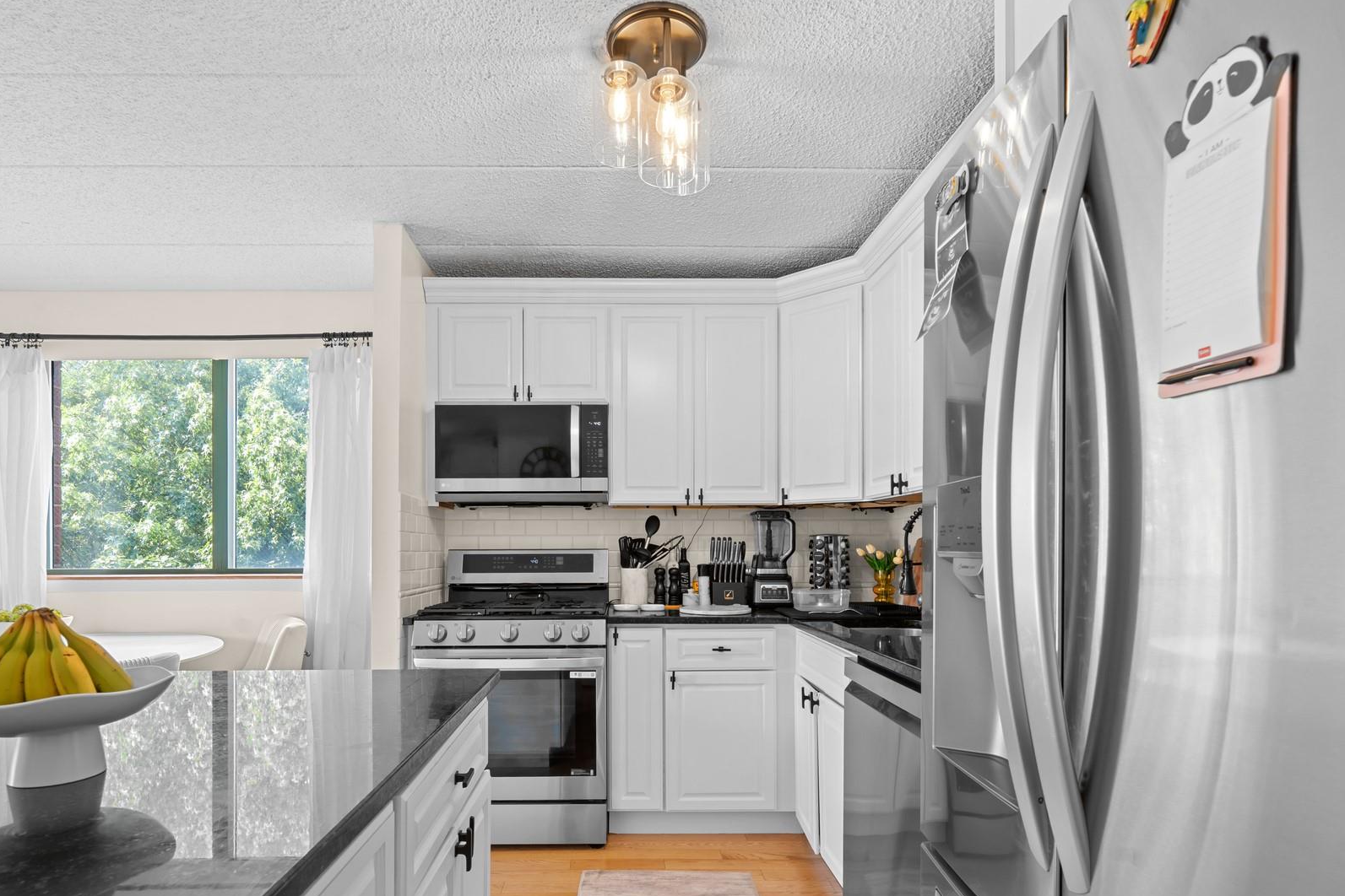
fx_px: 672
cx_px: 617
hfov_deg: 89.8
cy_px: 572
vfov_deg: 66.1
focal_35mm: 18
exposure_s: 1/1.67
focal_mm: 14
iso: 250
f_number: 10
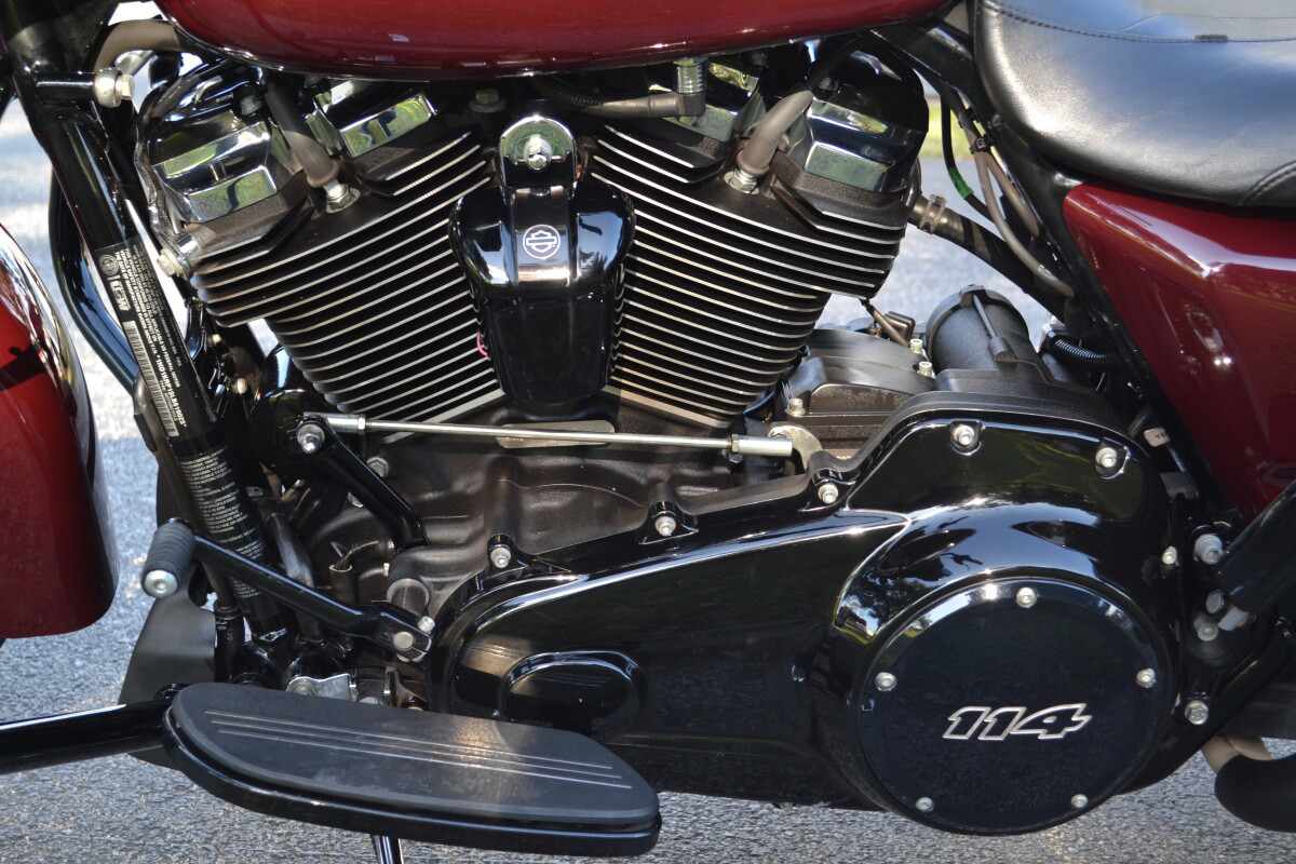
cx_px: 648
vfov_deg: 25.1
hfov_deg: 36.9
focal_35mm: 54
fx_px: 1944
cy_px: 432
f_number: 5.6
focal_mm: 36
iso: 400
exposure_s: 1/125
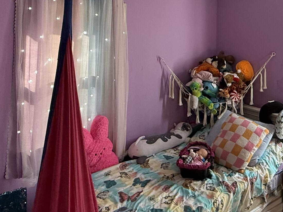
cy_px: 28
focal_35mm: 38
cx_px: 217
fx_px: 311
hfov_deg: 46.9
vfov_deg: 35.8
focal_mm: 2.22
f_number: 2.2
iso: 250
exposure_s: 1/99
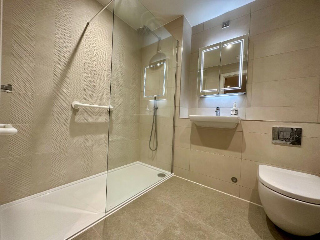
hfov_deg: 102.1
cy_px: 120
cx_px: 160
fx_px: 129
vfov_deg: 85.7
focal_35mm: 14
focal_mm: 2.22
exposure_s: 1/100
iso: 250
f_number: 2.2
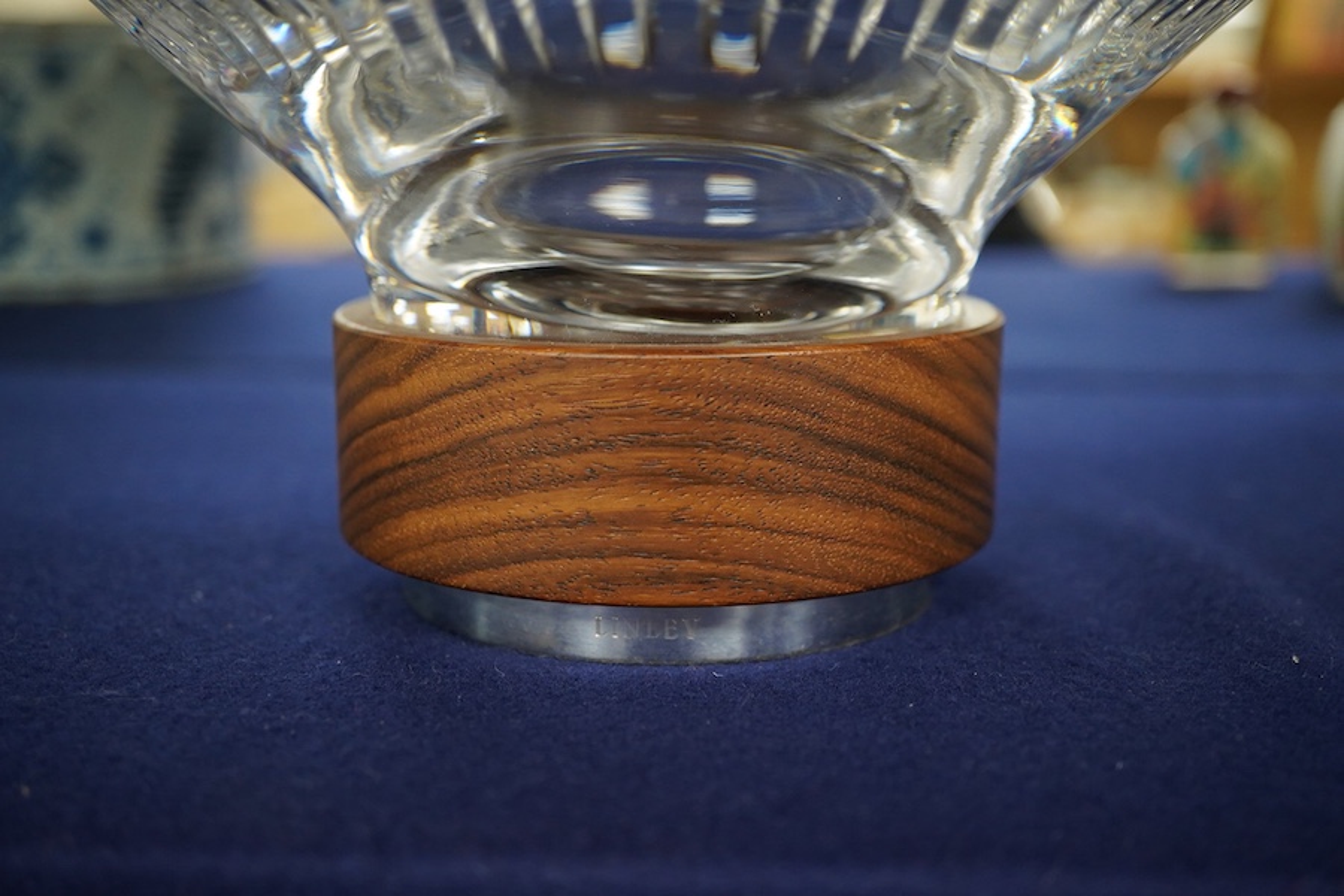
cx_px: 672
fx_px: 1680
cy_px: 448
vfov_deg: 29.9
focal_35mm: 45
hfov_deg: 43.6
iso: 1250
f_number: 5.6
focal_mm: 30
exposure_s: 1/125
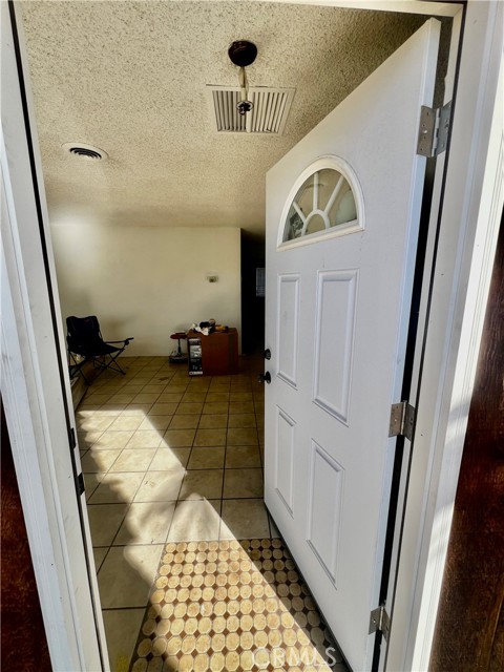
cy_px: 336
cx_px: 252
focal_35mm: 13
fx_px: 252
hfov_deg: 89.9
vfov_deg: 106.2
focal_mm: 1.57
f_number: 1.8
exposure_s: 1/377
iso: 32
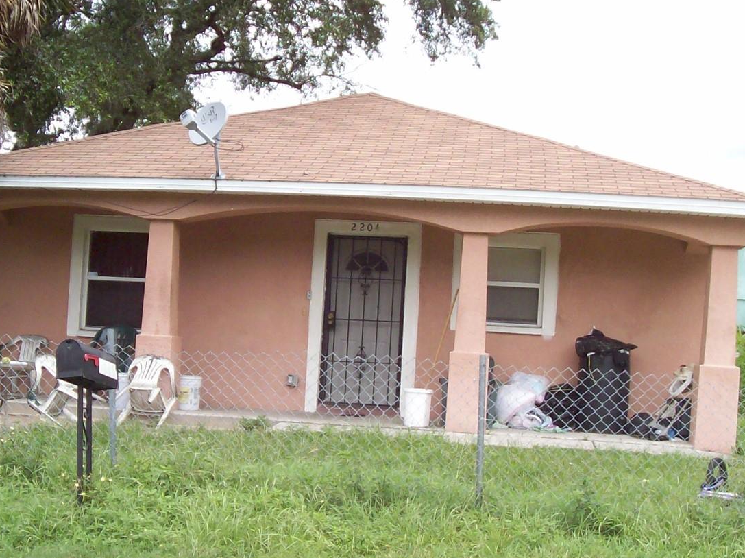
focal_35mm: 53
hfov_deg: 36.0
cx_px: 288
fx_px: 1140
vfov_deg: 27.5
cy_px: 321
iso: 80
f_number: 2.7
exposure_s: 1/504
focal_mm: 6
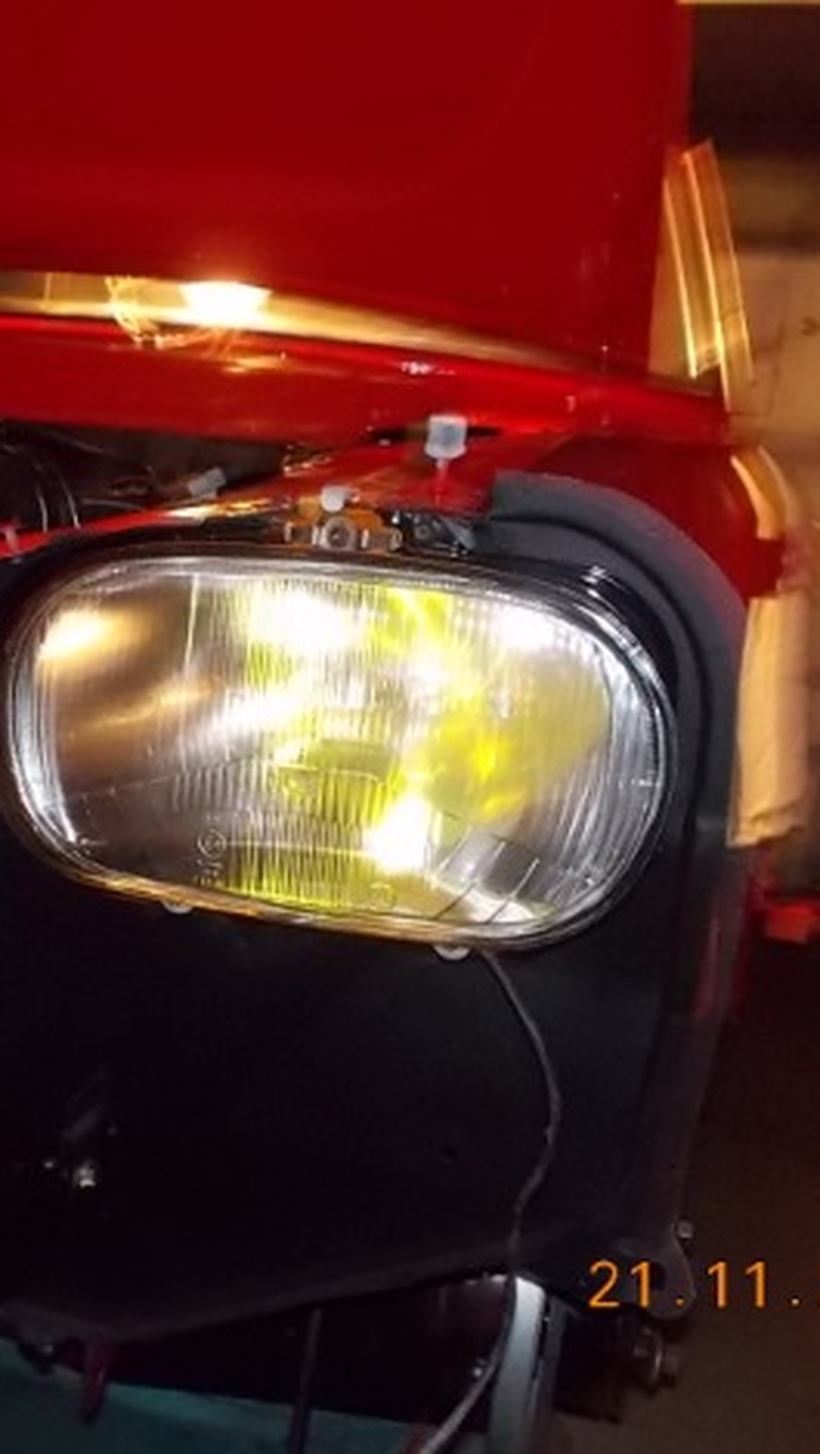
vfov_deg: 47.3
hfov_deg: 26.8
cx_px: 77
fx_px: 1659
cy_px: 718
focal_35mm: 43
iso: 400
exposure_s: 1/2
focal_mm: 4.1
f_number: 3.3
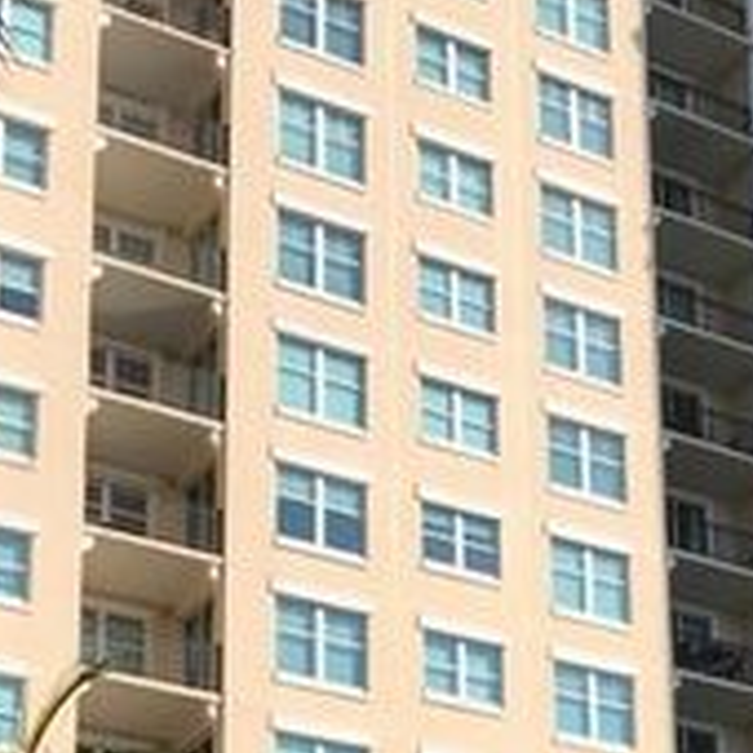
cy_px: 888
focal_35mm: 97
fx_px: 2387
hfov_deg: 17.8
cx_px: 545
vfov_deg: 17.2
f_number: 1.8
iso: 20
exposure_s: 1/3546
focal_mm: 3.99
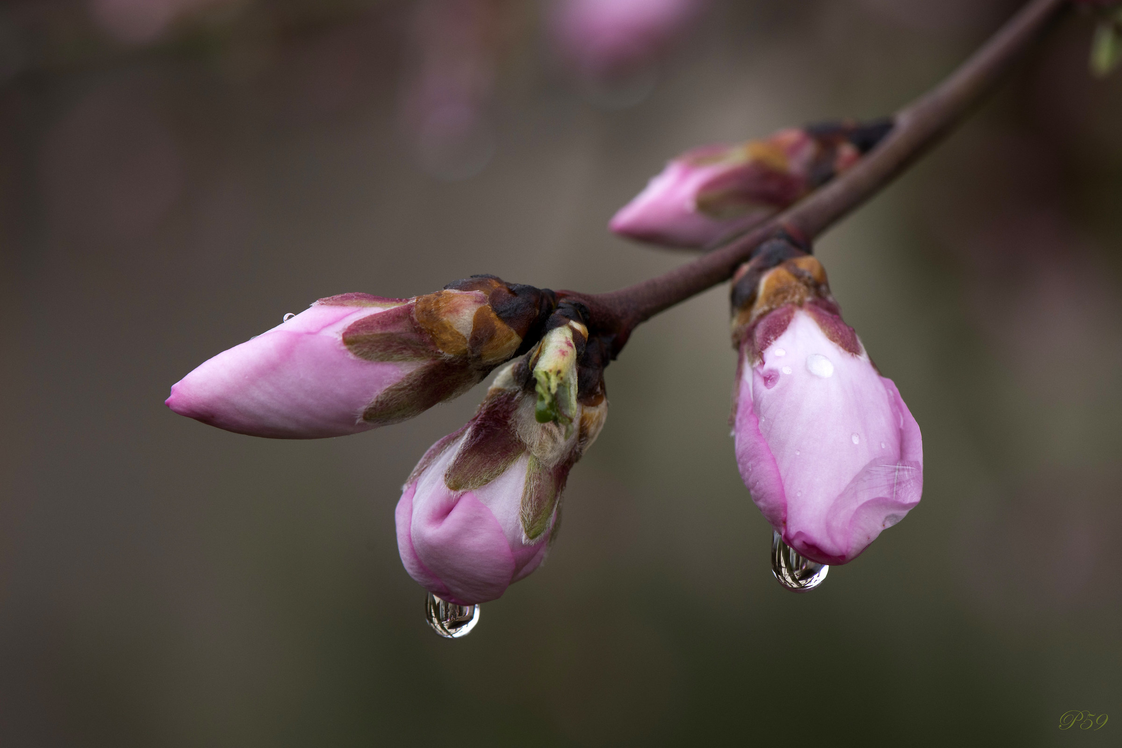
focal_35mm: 158
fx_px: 4908
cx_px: 561
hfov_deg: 13.0
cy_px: 374
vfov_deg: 8.7
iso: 400
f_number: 10
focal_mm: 105
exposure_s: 1/125
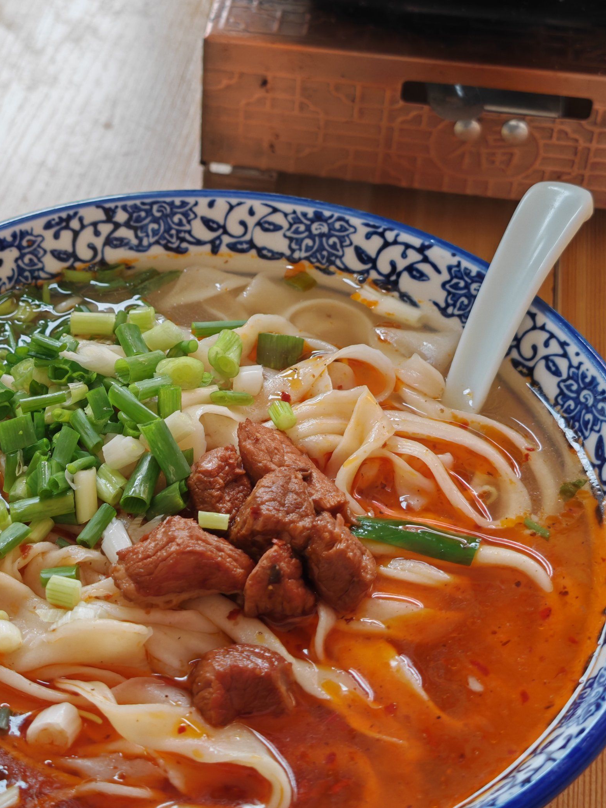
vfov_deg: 27.4
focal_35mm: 71
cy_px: 332
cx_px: 220
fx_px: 1657
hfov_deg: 20.7
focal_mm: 7.62
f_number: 16
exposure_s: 1/132
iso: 50
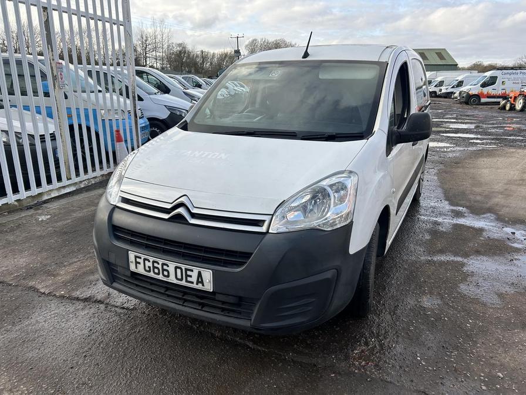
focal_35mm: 26
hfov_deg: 67.3
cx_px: 263
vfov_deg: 53.1
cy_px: 198
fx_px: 395
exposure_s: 1/1531
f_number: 1.5
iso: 50
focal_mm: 5.7
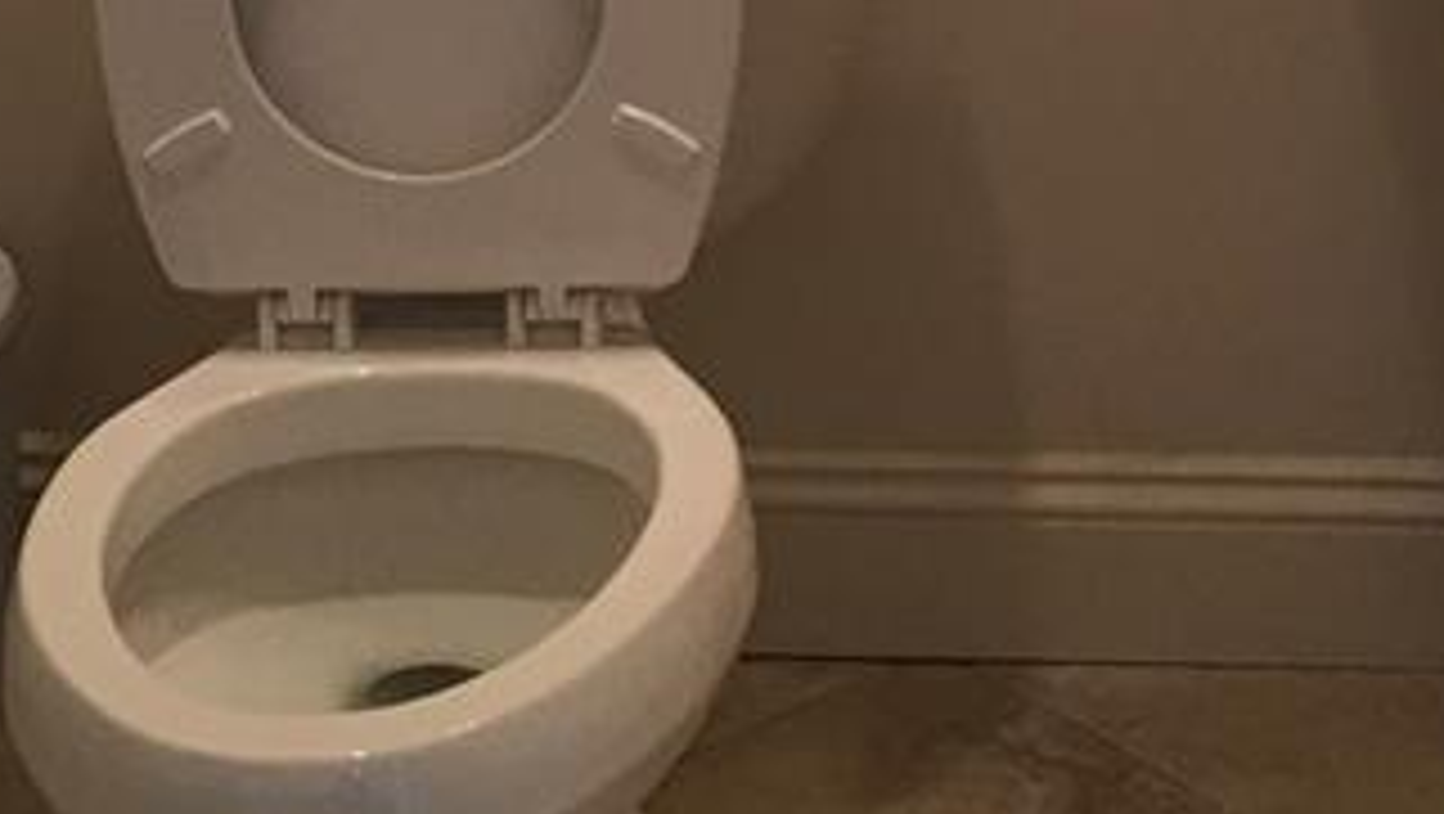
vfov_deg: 9.8
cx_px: 945
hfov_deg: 18.1
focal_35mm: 118
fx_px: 4521
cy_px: -652
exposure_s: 1/15
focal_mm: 4.15
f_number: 2.2
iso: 32
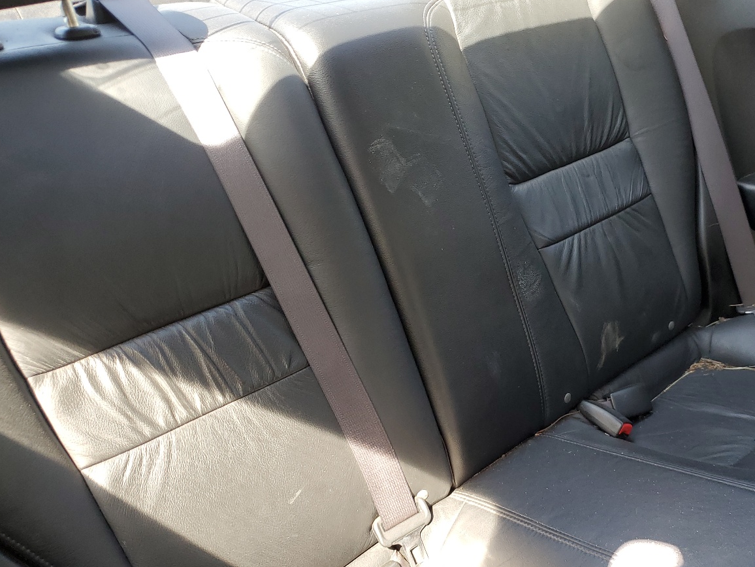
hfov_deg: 50.7
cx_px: 481
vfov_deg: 39.2
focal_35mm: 36
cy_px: 372
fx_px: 785
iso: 50
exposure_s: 1/60.2
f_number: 1.5
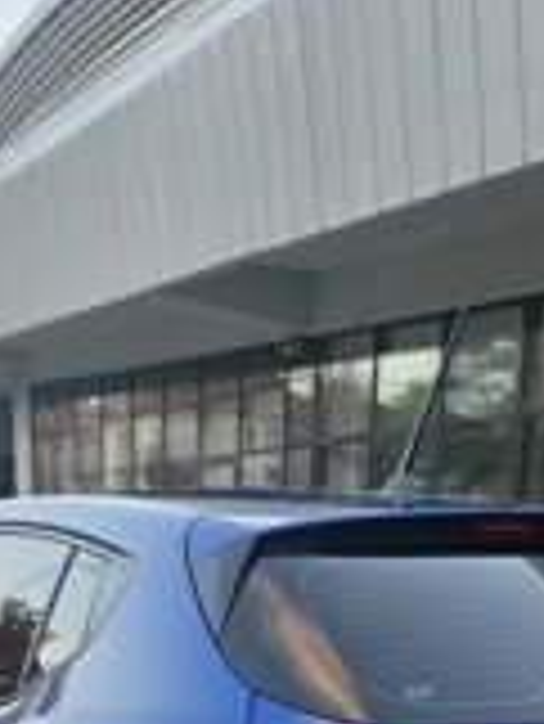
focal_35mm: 57
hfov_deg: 25.7
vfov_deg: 28.9
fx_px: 1193
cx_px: 225
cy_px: 881
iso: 160
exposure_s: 1/182
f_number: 1.7
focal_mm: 6.3
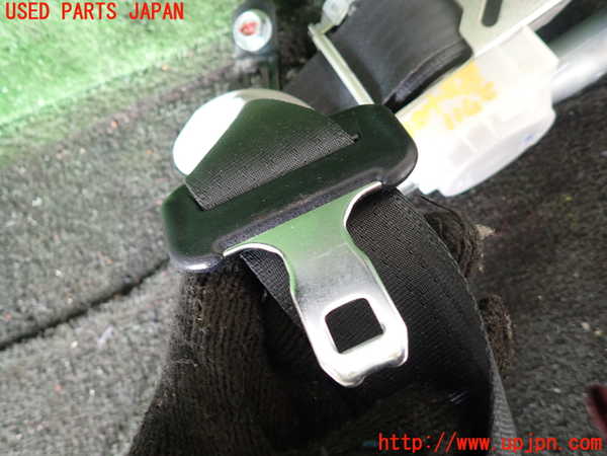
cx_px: 304
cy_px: 228
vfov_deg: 54.9
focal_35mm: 25
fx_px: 438
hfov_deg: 69.4
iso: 200
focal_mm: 4.5
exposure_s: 1/30
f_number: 2
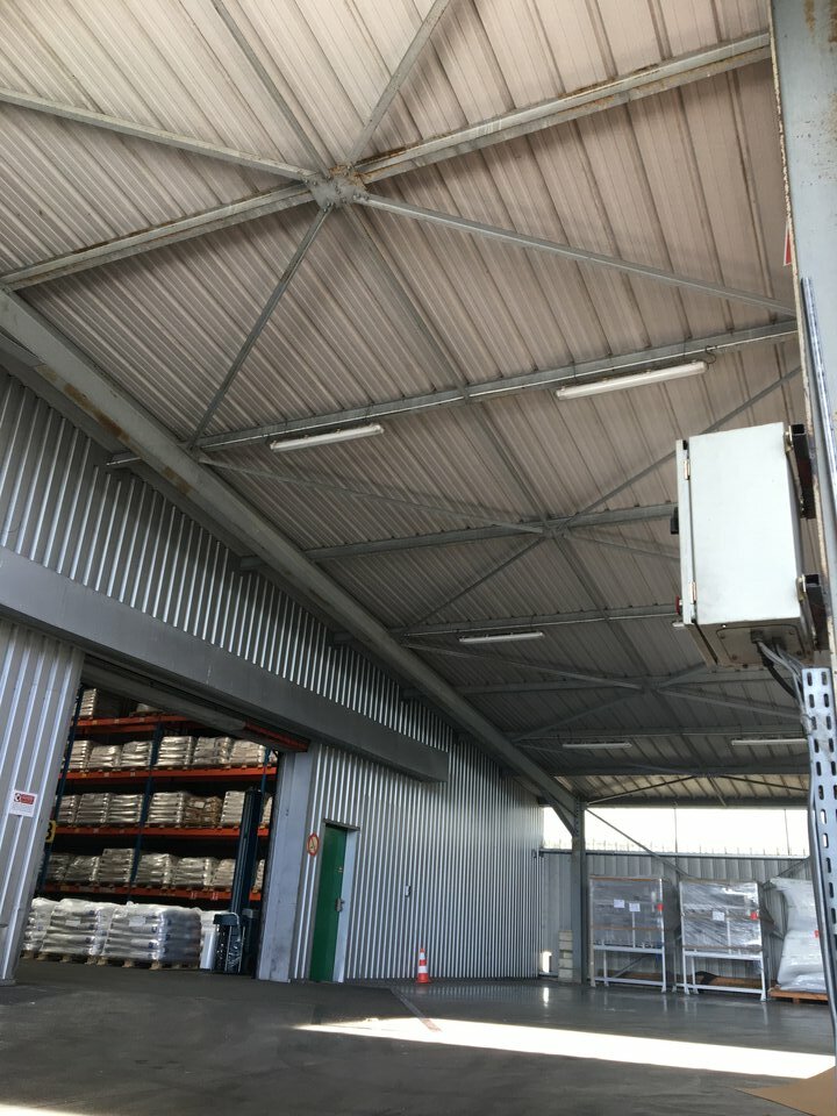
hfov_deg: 48.2
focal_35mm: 29
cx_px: 418
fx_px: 935
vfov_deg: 61.7
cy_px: 558
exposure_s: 1/100
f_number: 2.2
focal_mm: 4.15
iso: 40
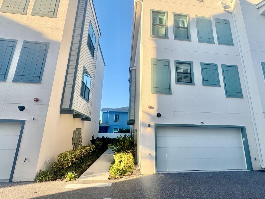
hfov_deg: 87.5
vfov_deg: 71.6
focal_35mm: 18
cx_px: 144
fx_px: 138
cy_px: 99
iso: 40
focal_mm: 2.22
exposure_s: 1/556
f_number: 2.2
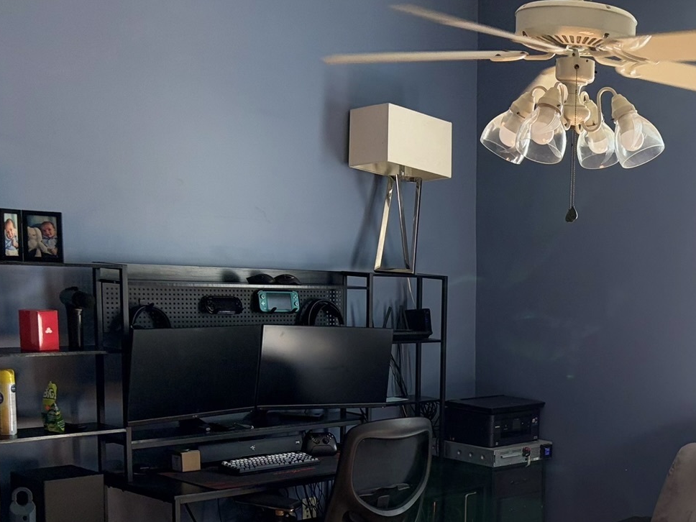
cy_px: 449
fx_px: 1106
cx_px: 681
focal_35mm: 55
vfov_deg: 25.9
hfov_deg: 32.4
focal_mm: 5.96
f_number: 1.6
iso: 125
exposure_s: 1/86
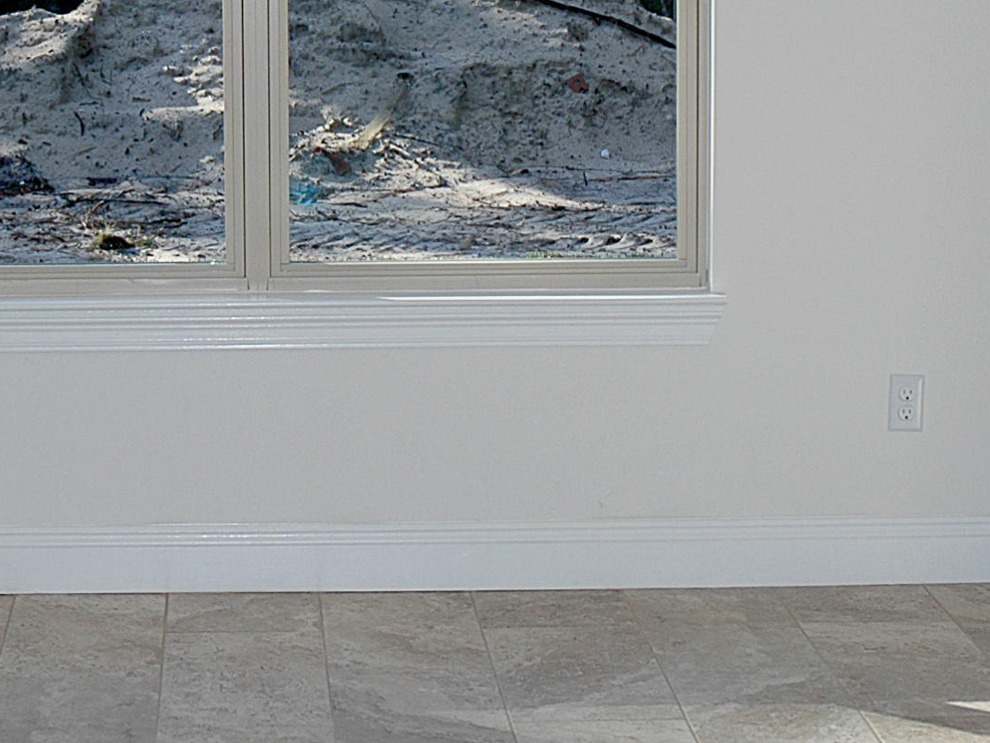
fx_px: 3099
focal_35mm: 108
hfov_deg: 18.0
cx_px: 256
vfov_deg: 13.5
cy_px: -11
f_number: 3.8
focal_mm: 27
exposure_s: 1/320
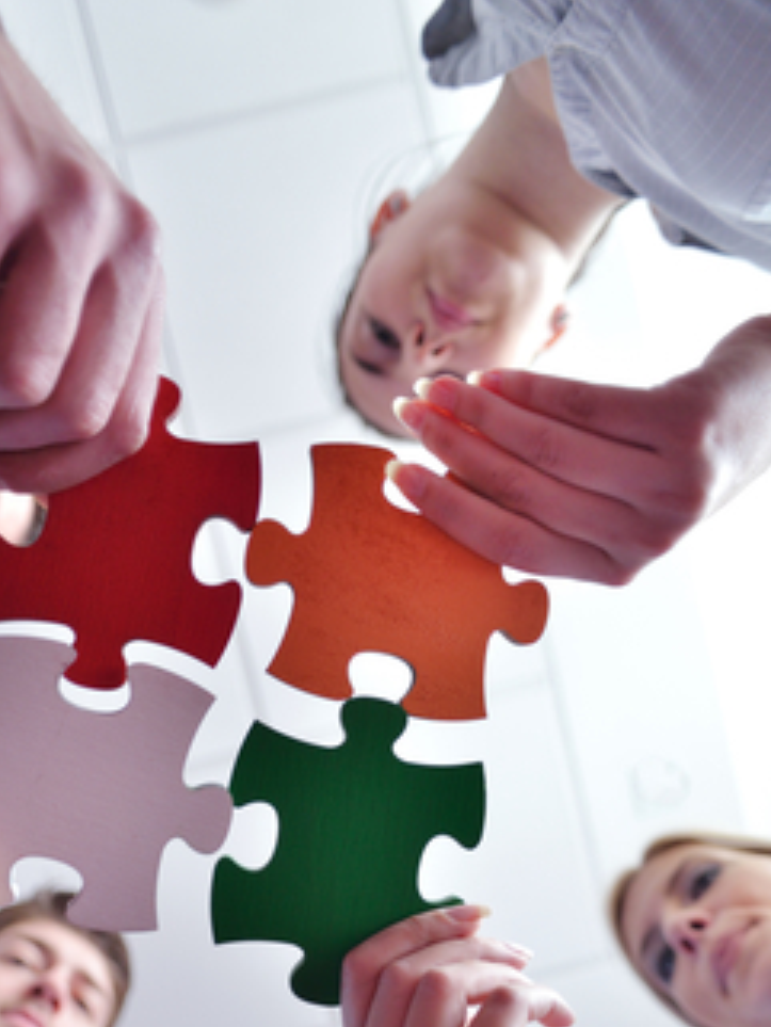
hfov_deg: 46.1
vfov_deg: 56.5
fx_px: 890
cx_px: 253
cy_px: 790
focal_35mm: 30
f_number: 2.8
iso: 200
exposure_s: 1/60
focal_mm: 20
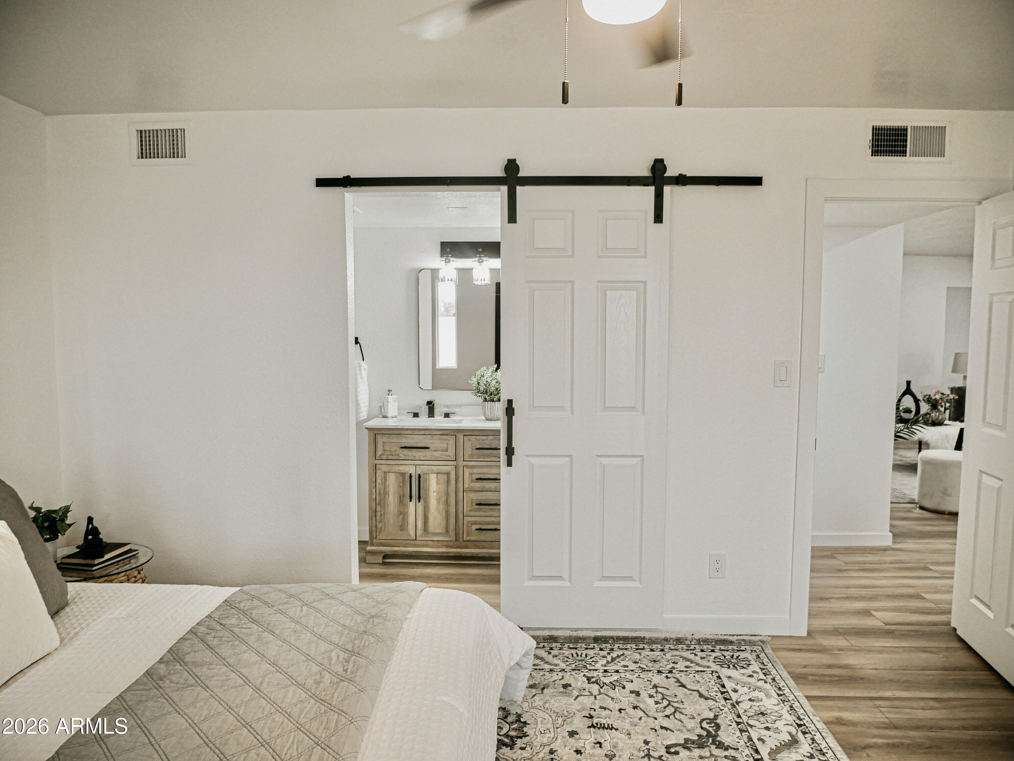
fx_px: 703
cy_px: 380
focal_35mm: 24
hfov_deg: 71.6
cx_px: 507
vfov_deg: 56.8
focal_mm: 12
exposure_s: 1/60
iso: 200
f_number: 3.5
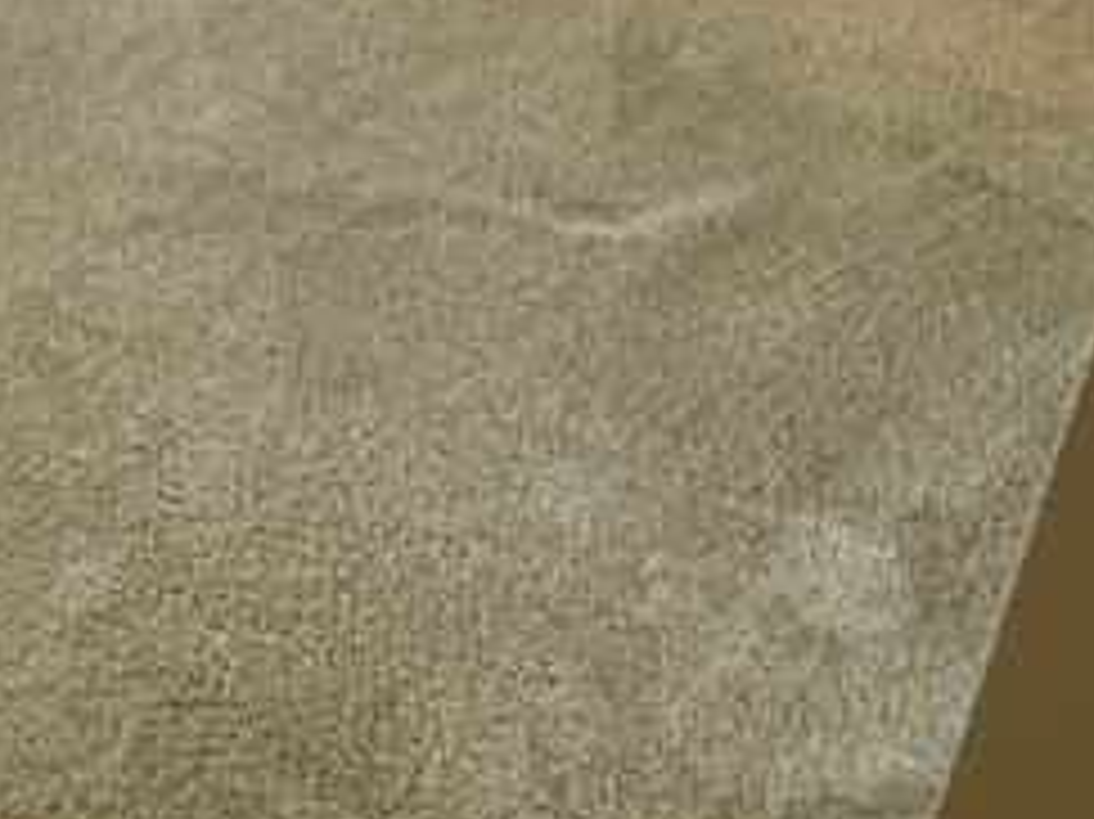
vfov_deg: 21.0
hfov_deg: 25.2
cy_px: -414
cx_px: -527
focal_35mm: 59
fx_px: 1864
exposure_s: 1/120
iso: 400
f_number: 2.2
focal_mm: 2.22
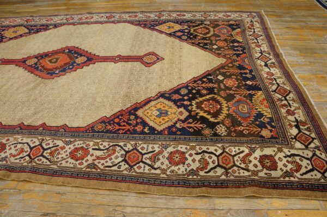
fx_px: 245
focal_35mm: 27
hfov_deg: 67.4
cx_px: 164
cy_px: 108
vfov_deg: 47.9
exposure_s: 1/60
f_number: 4
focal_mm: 18
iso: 1000
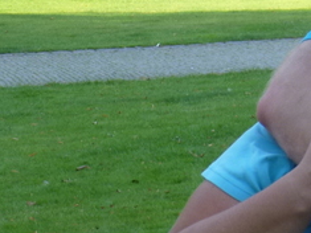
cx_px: 410
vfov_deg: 6.7
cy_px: -116
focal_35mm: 218
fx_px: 1958
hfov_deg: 8.9
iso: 100
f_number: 4.5
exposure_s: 1/80
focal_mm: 11.5
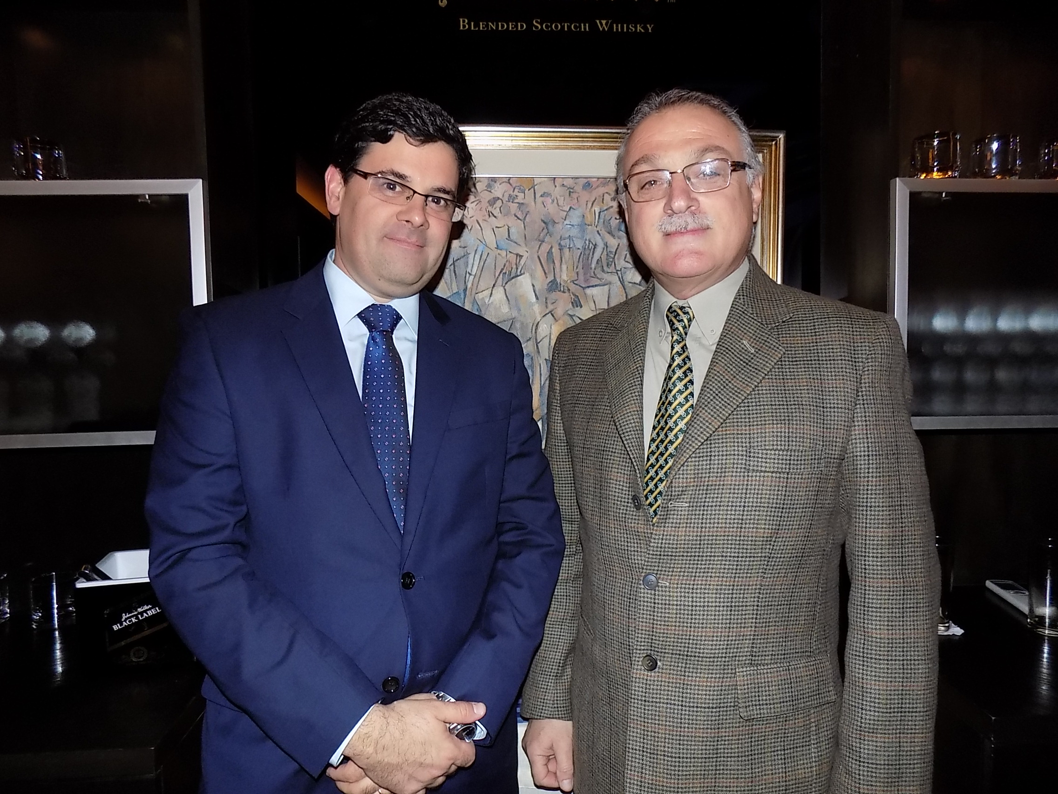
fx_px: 703
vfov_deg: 58.9
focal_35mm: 23
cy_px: 397
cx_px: 529
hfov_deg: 73.9
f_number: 3.1
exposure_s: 1/30
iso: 200
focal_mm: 4
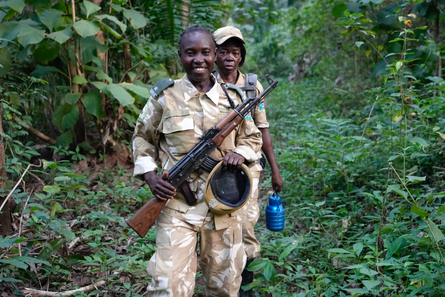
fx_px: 532
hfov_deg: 45.4
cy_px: 148
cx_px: 222
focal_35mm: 43
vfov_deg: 31.2
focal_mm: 43
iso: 5000
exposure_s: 1/160
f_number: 4
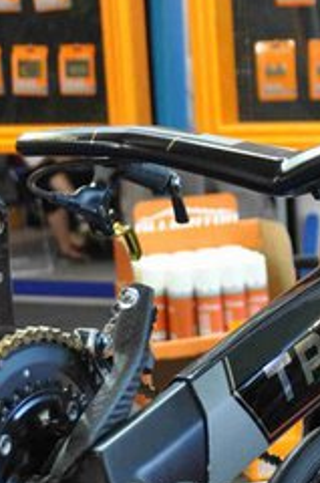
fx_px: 1607
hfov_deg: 11.1
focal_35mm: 120
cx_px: 422
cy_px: 364
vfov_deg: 17.0
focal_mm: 24
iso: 640
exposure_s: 1/60
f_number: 4
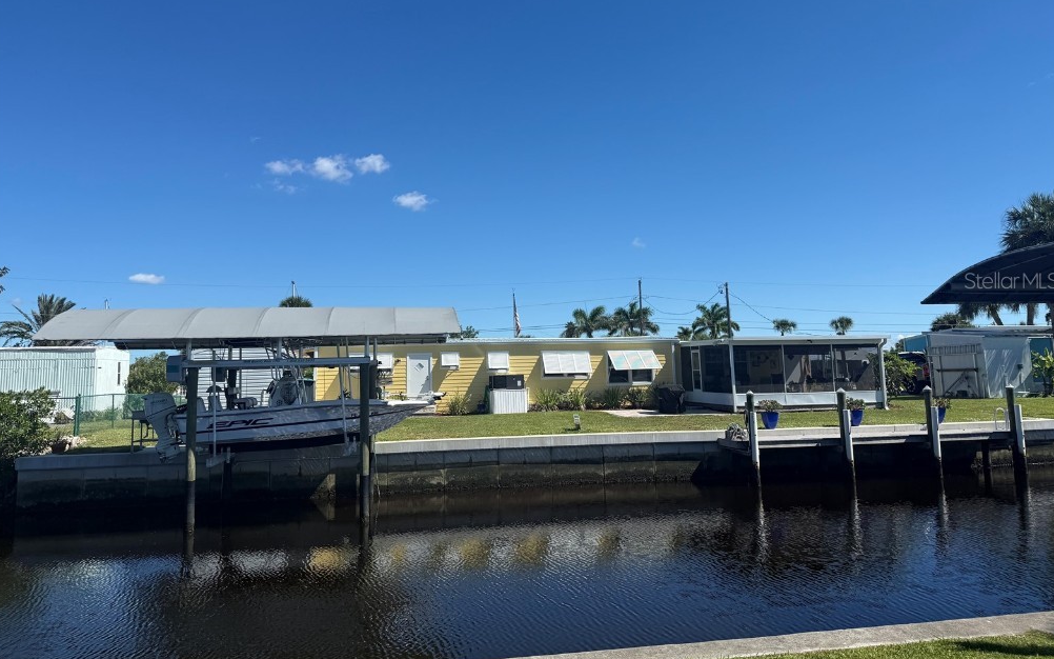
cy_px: 280
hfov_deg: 70.4
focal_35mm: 26
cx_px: 525
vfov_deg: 47.4
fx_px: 747
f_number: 1.78
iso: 80
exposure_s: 1/4975
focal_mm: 6.76
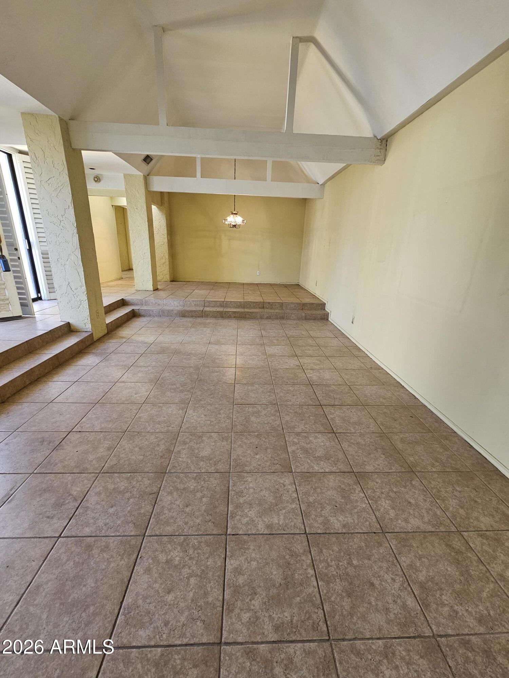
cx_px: 254
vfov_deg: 106.2
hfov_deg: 89.9
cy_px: 339
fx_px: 255
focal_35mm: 13
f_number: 2.2
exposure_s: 1/60
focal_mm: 2.2
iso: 125
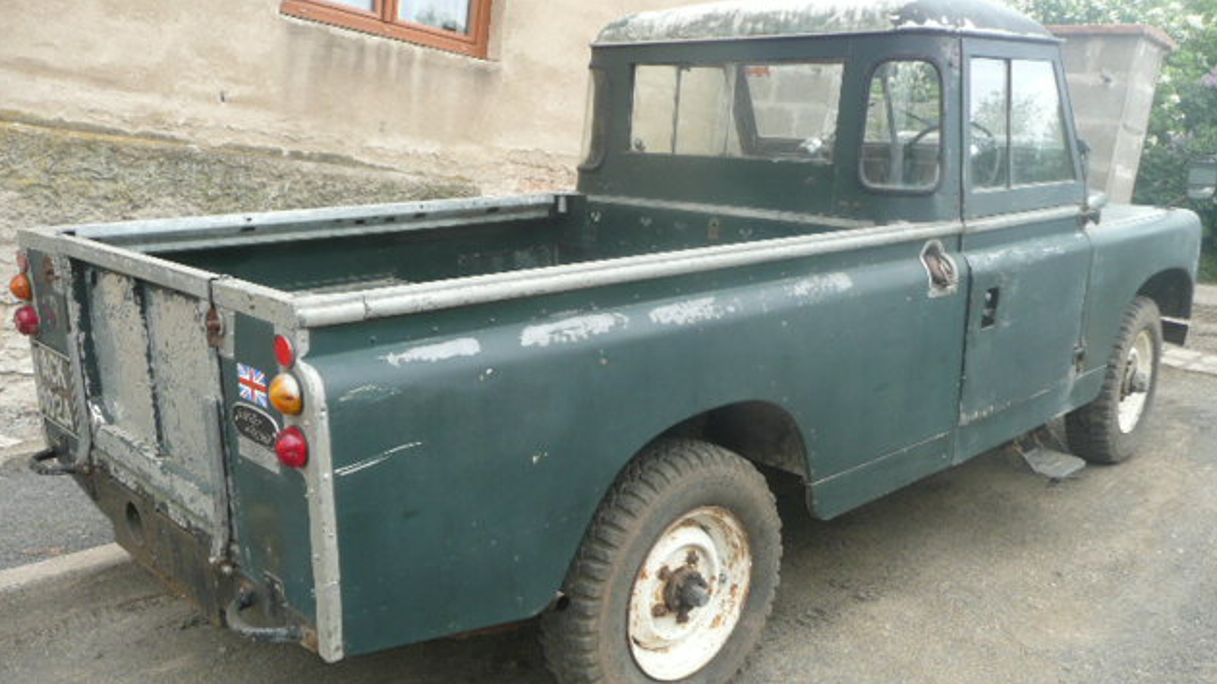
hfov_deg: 62.6
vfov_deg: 37.7
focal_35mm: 31
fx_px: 1000
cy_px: 396
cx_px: 610
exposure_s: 1/60
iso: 100
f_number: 3.3
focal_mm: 4.6
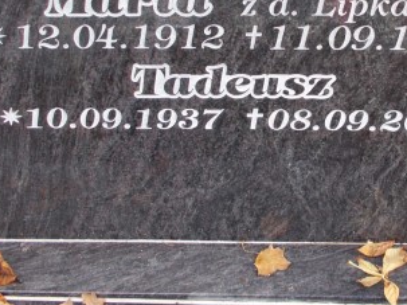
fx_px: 646
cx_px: 304
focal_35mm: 55
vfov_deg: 26.0
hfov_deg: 34.2
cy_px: 59
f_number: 3.2
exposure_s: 1/100
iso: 80
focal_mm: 4.6
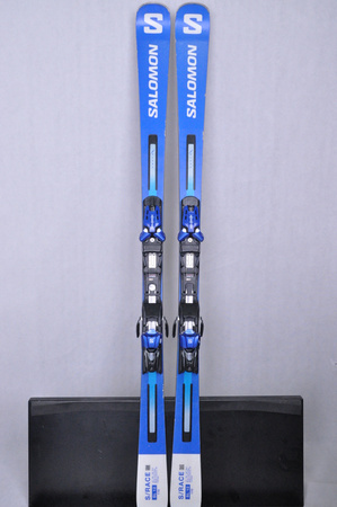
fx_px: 507
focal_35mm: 36
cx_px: 168
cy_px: 254
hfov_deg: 36.8
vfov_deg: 53.2
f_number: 8
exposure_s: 1/125
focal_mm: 24
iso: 3200
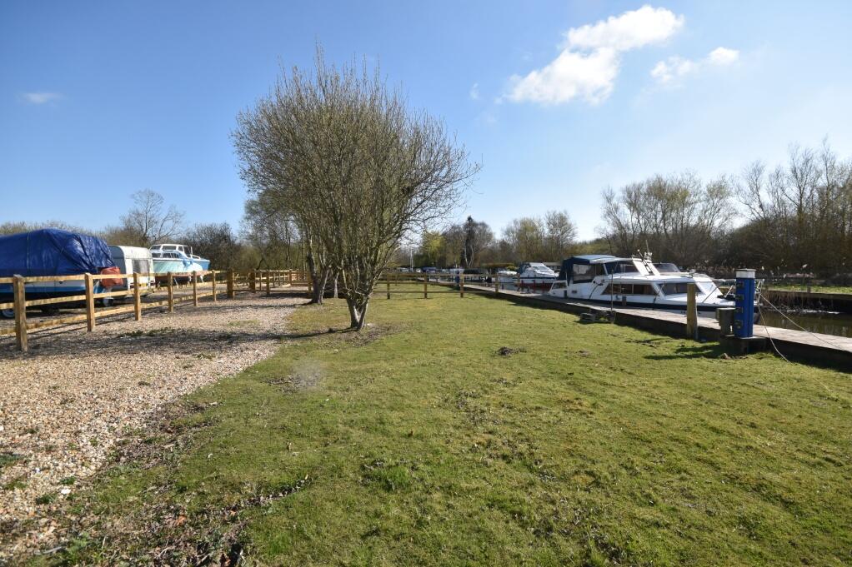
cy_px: 284
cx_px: 426
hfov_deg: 100.4
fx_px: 355
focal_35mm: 15
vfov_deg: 77.3
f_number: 9
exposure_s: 1/320
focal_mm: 10
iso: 200
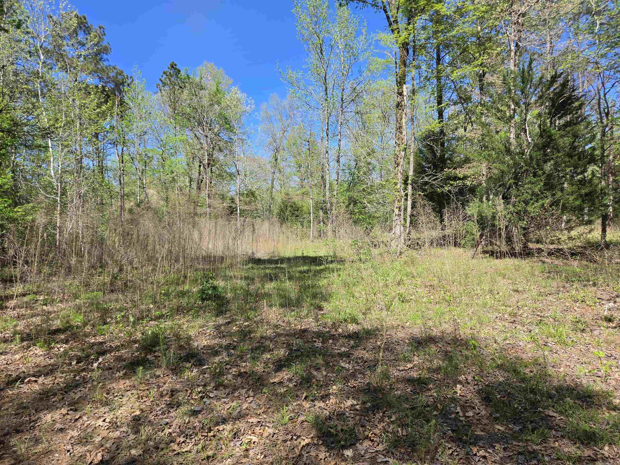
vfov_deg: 58.9
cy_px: 232
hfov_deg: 73.9
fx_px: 412
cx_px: 310
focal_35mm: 23
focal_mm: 5.4
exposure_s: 1/2077
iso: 80
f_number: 1.8
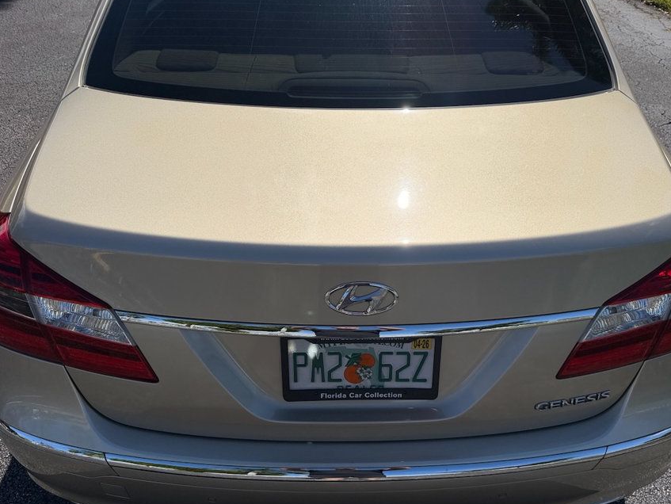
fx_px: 562
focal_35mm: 29
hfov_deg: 61.6
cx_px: 355
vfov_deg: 48.2
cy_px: 273
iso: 80
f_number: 1.78
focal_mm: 6.76
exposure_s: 1/11905
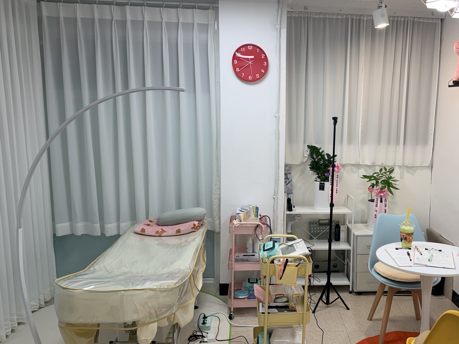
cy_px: 183
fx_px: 438
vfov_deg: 42.9
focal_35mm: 33
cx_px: 309
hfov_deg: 54.1
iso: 50
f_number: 1.78
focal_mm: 6.76
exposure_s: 1/120
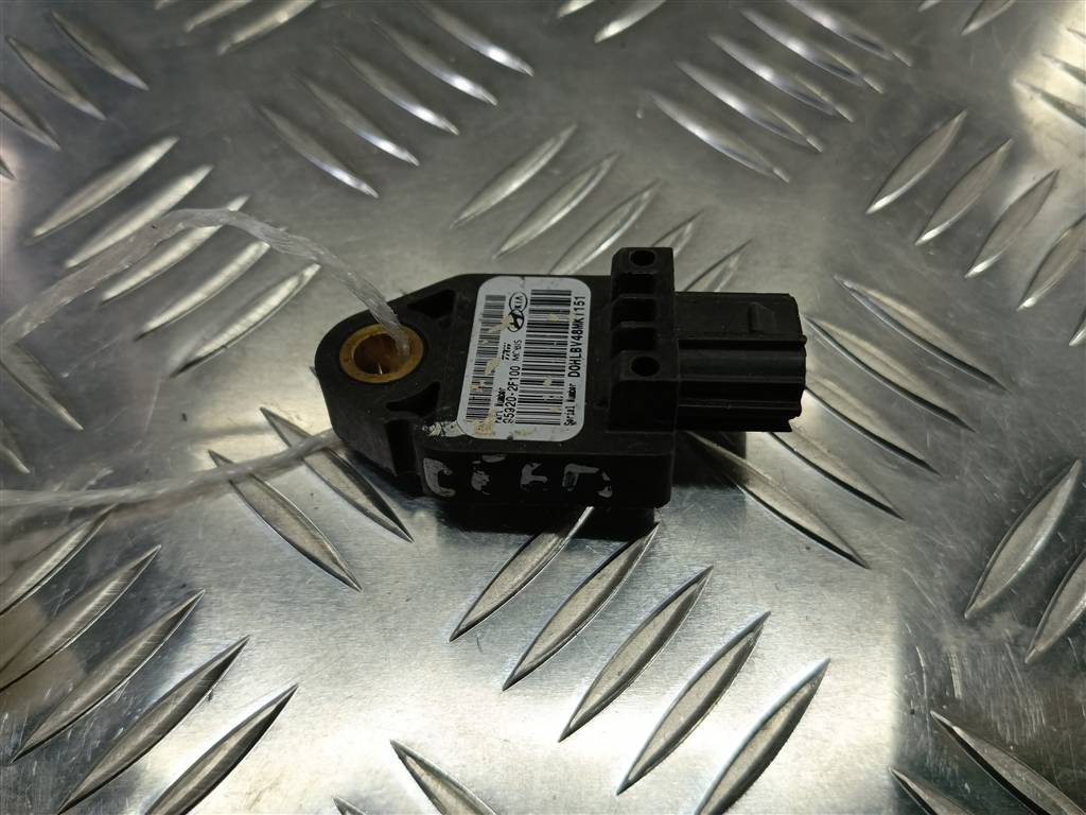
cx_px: 543
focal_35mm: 27
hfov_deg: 65.3
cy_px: 408
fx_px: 847
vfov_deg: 51.4
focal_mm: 4.11
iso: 94
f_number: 1.6
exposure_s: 1/100
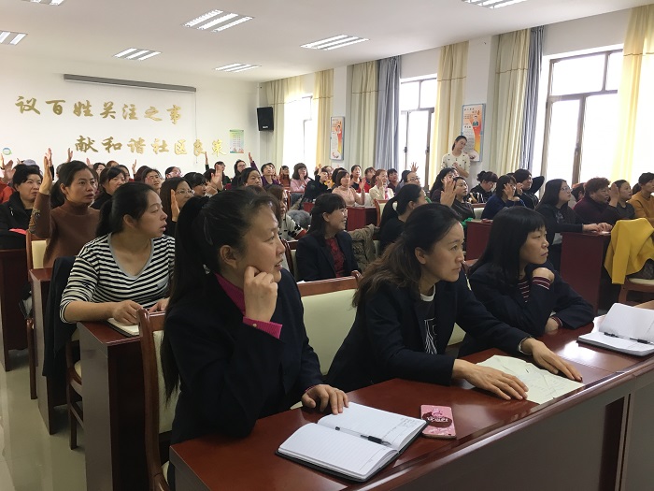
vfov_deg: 48.2
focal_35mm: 29
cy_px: 246
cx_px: 327
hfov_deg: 61.7
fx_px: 548
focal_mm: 4.15
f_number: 2.2
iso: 100
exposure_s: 1/33
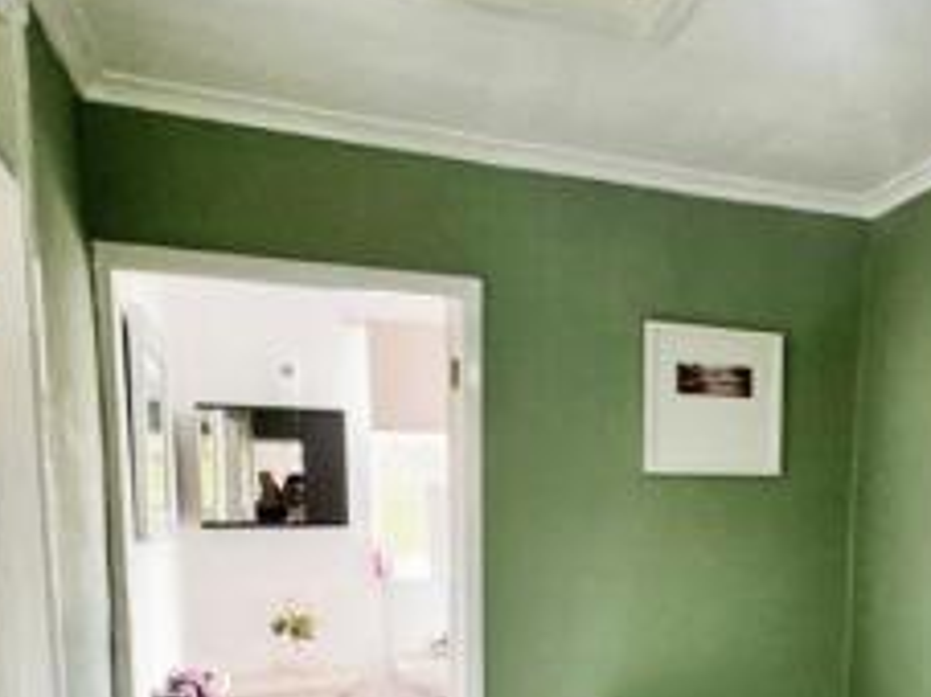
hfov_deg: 41.8
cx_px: 1003
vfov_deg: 32.6
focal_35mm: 36
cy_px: 838
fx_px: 968
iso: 320
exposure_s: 1/50
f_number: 2.2
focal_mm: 2.22
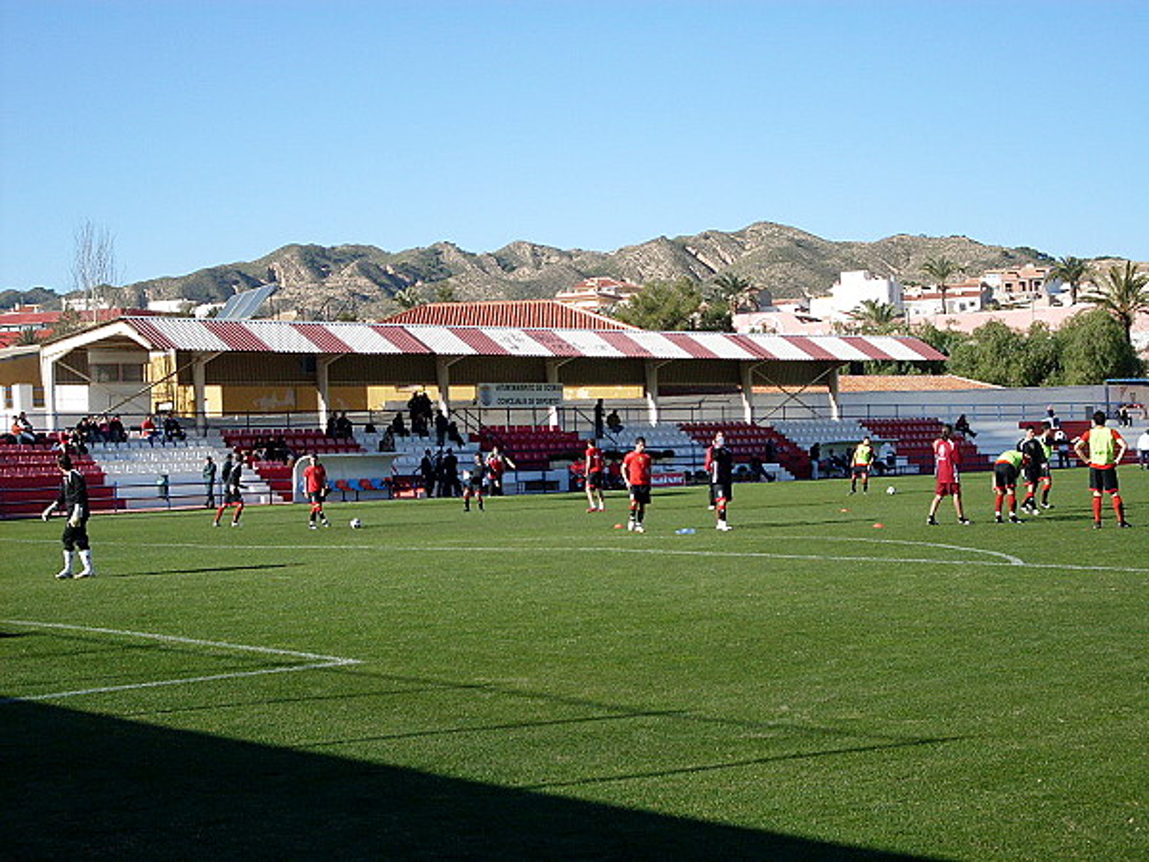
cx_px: 574
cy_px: 431
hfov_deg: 27.4
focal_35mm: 71
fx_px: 2357
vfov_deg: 20.7
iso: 80
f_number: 3.7
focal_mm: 11.7
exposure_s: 1/1000
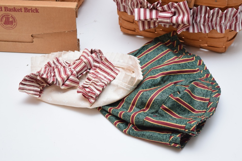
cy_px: 80
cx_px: 121
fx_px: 555
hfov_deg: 24.6
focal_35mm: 82
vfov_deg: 16.6
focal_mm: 55
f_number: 5.6
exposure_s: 1/60
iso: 1250
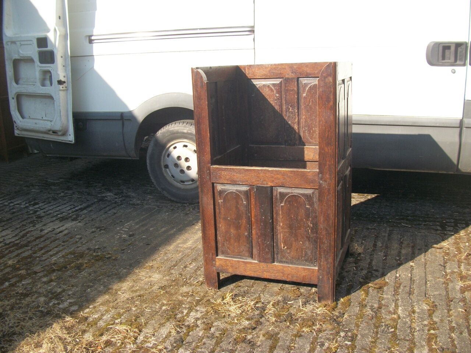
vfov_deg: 44.2
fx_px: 435
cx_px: 236
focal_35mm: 32
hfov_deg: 56.8
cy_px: 176
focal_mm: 5.7
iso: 80
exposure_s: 1/80
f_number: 8.8
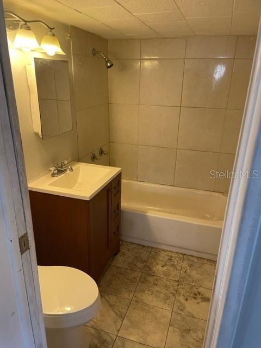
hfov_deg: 53.1
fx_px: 261
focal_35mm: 26
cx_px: 130
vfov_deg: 67.3
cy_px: 174
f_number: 1.6
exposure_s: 1/60
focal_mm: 4.2
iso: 125
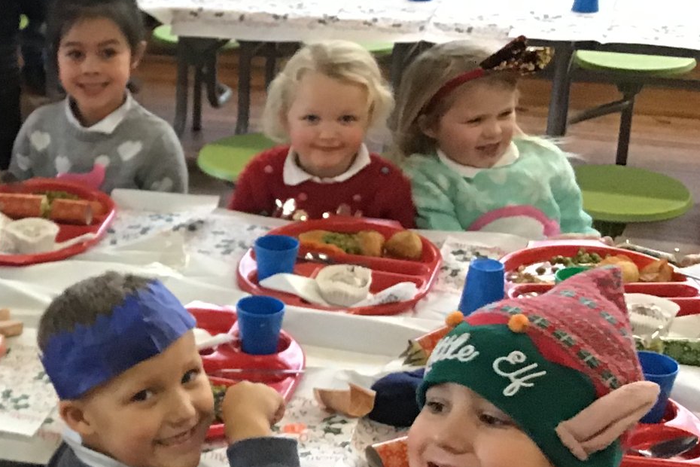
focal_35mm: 71
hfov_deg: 26.3
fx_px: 1380
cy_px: 273
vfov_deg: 19.2
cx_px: -66
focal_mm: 3.3
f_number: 2.4
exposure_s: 1/25
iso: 200
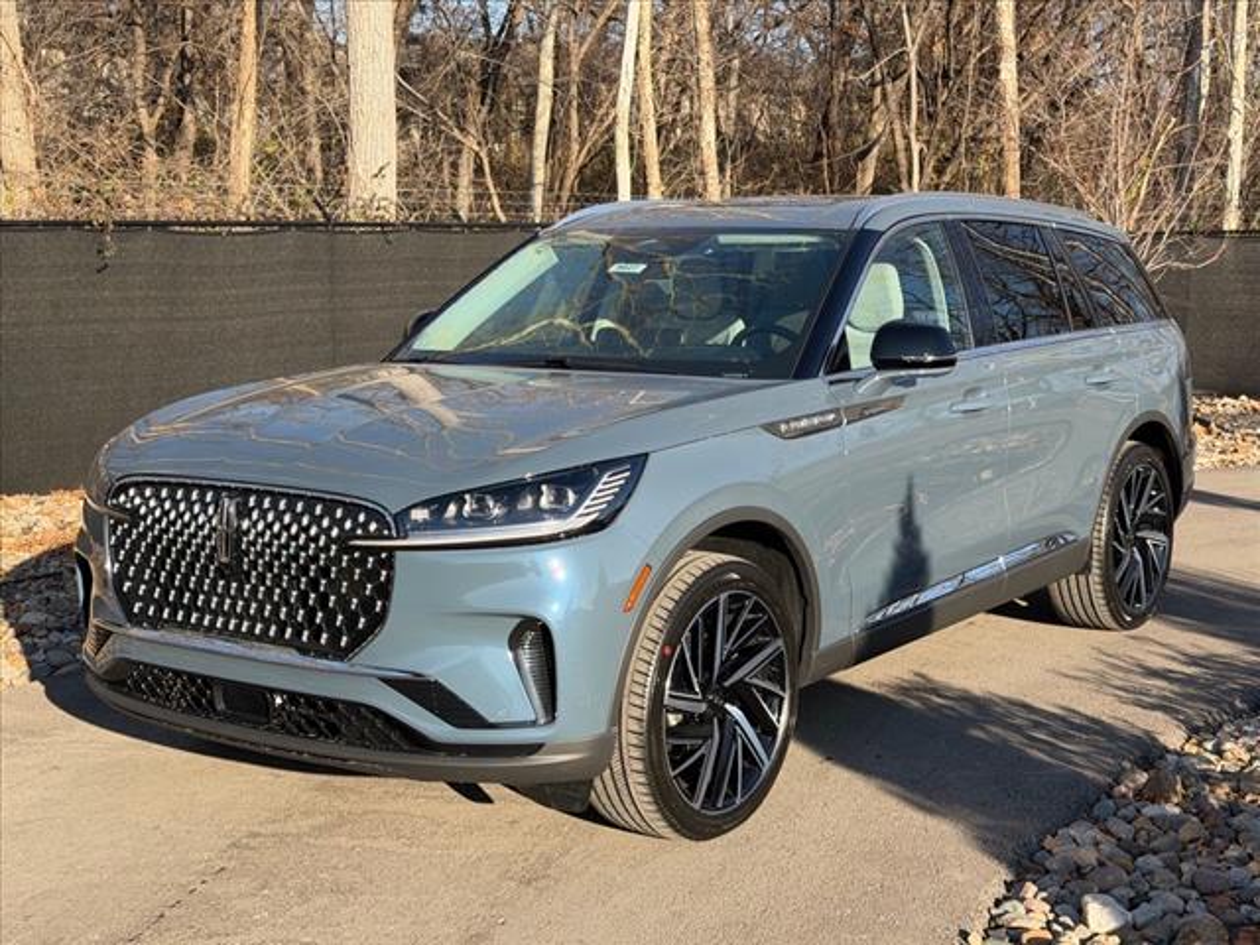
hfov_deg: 39.7
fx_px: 1747
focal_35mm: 48
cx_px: 630
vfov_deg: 30.3
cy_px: 472
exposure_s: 1/2088
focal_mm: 6.76
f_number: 1.78
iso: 64
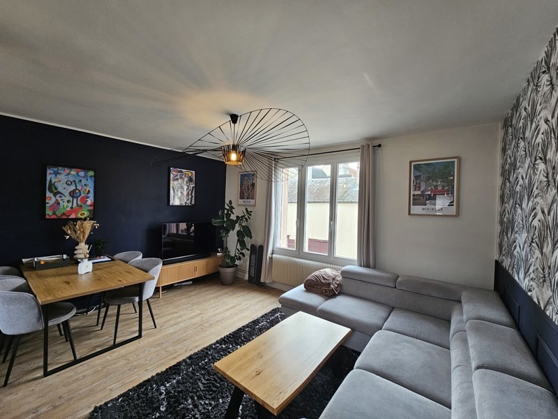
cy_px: 210
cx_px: 279
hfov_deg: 106.2
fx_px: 210
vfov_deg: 89.9
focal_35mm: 13
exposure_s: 1/50
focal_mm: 2.2
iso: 160
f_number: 2.2
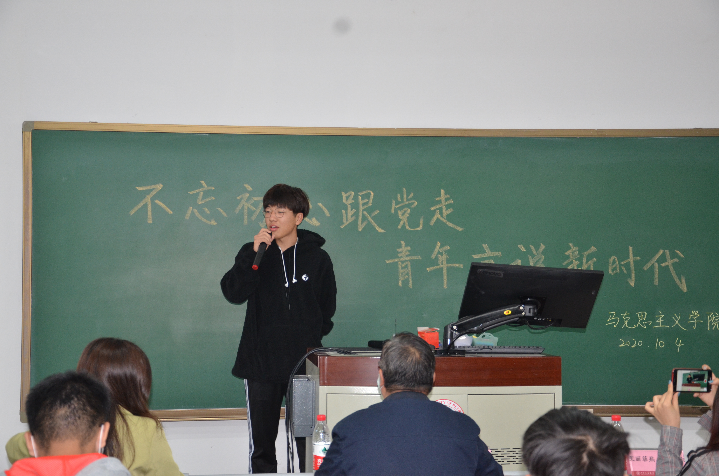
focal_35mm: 68
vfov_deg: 20.1
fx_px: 1345
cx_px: 360
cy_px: 238
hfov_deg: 29.9
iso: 800
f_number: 4.8
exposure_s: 1/60
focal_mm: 45
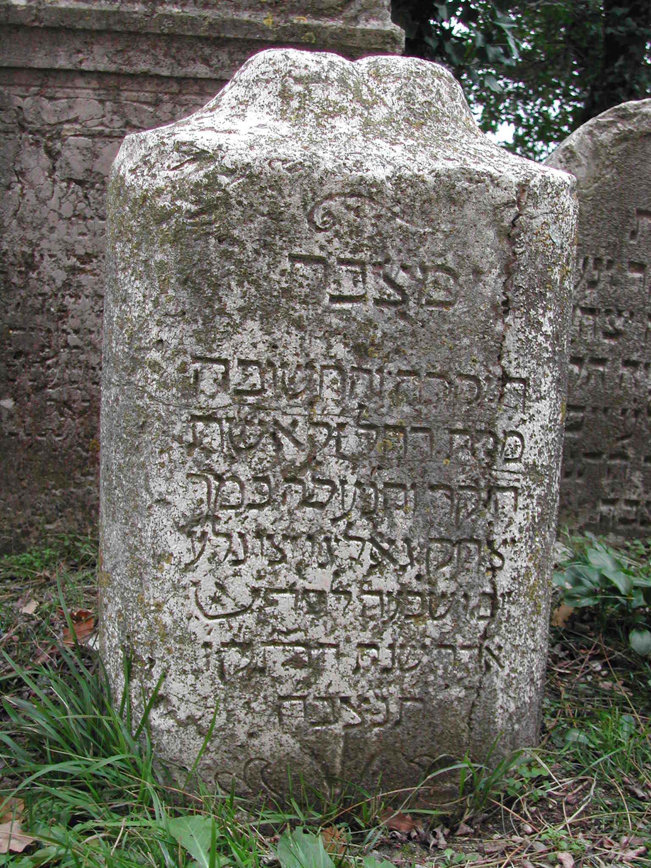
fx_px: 1179
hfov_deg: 30.9
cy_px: 434
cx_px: 326
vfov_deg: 40.4
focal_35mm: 47
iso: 100
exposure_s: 1/40
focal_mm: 10.1
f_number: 3.1
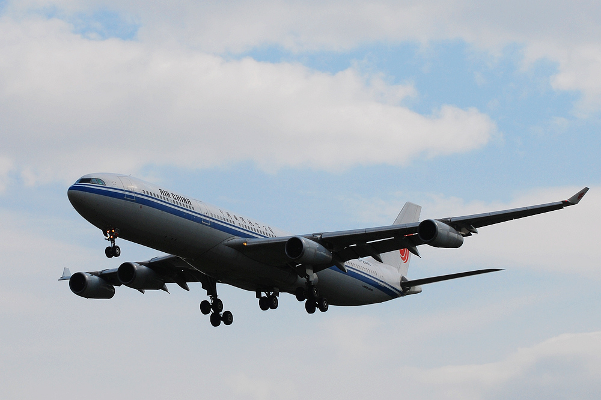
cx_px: 300
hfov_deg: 15.9
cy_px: 200
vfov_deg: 10.6
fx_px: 2153
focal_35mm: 129
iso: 100
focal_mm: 86
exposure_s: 1/500
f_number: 10
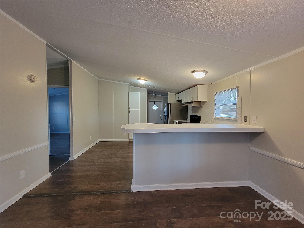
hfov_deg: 106.2
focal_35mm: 13
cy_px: 114
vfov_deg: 89.9
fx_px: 114
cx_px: 152
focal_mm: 2.2
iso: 320
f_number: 2.2
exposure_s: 1/60
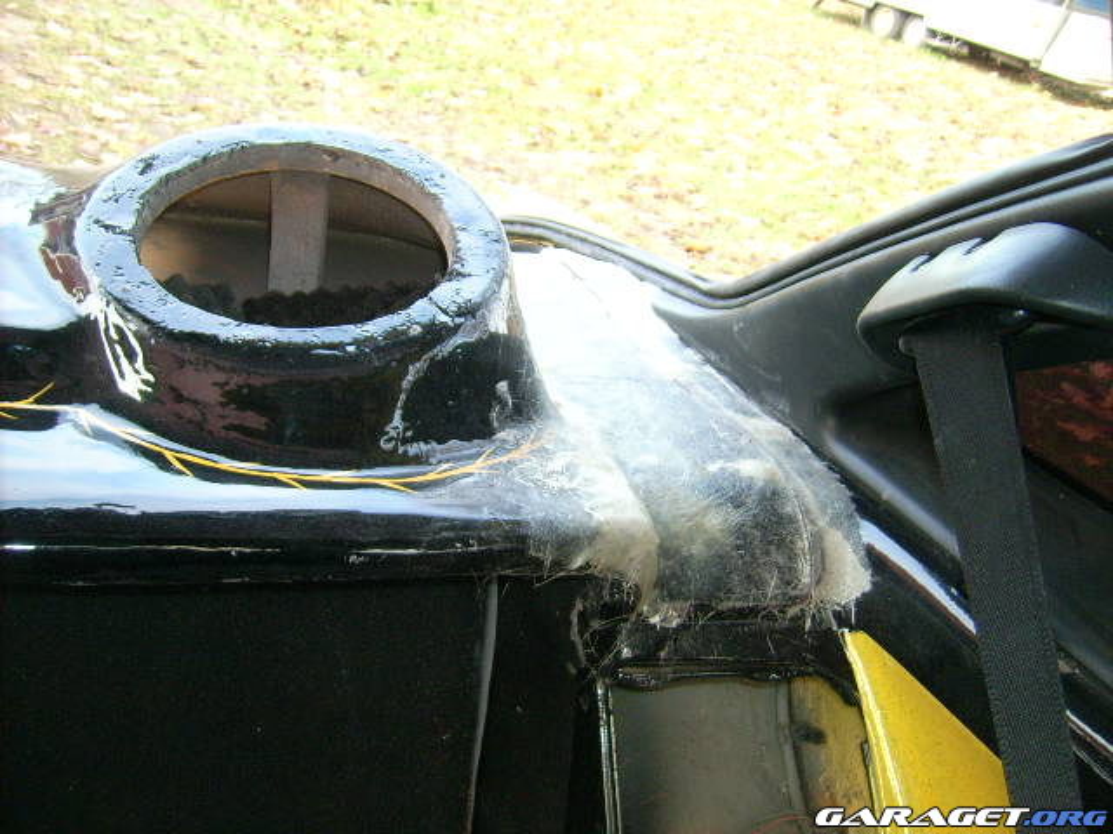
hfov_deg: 52.6
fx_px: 1125
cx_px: 556
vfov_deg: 40.7
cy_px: 417
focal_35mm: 35
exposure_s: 1/60
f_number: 2.8
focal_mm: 5.95
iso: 100
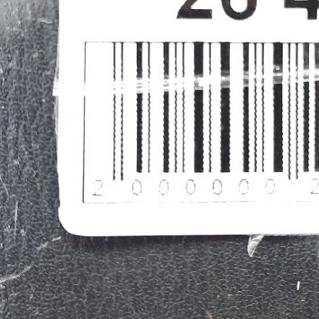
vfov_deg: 22.8
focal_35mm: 75
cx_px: 215
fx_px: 782
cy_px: 66
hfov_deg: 22.9
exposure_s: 1/50
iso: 320
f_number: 2
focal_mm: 4.6
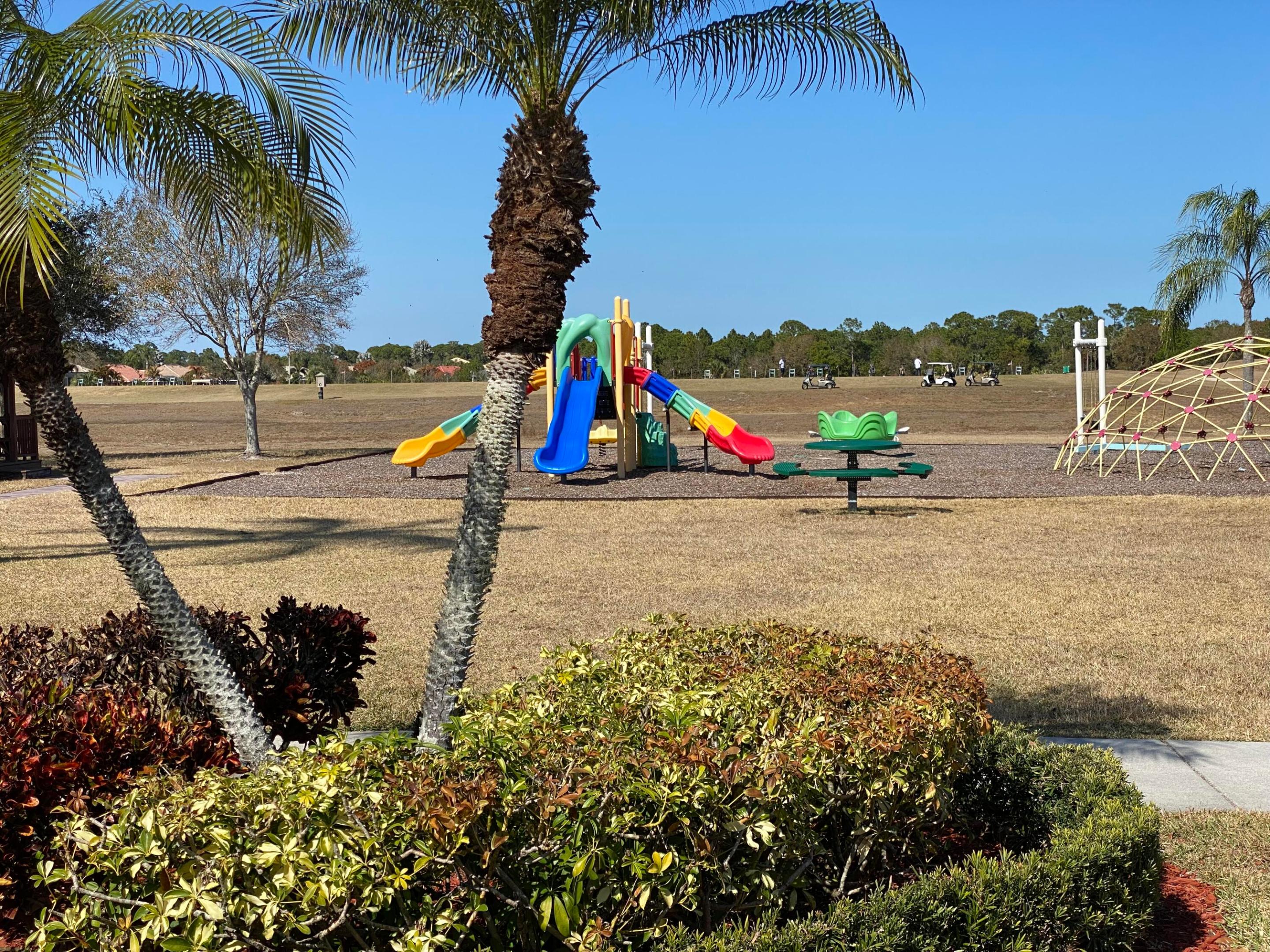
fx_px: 1908
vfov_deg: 28.0
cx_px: 635
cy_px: 476
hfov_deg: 36.8
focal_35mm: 52
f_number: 2
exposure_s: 1/1653
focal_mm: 6
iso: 20
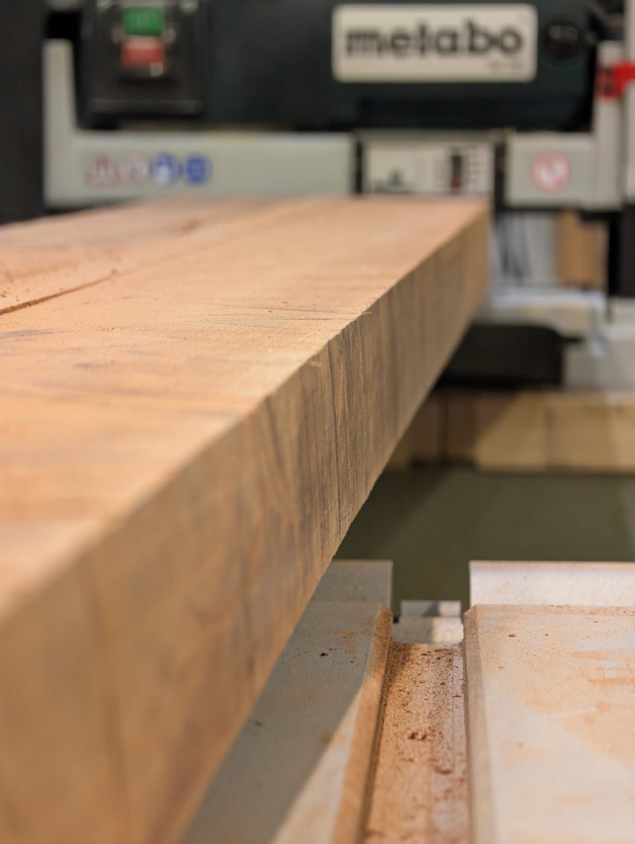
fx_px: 2684
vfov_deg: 17.9
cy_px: 422
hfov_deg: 13.5
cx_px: 318
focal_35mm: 110
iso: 1077
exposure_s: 1/99.9
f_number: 2.8
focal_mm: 18
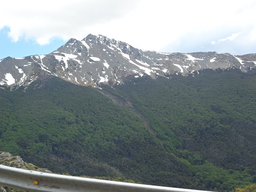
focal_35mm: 52
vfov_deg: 28.0
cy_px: 96
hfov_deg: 36.8
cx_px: 128
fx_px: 385
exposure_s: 1/250
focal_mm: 9.3
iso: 80
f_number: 5
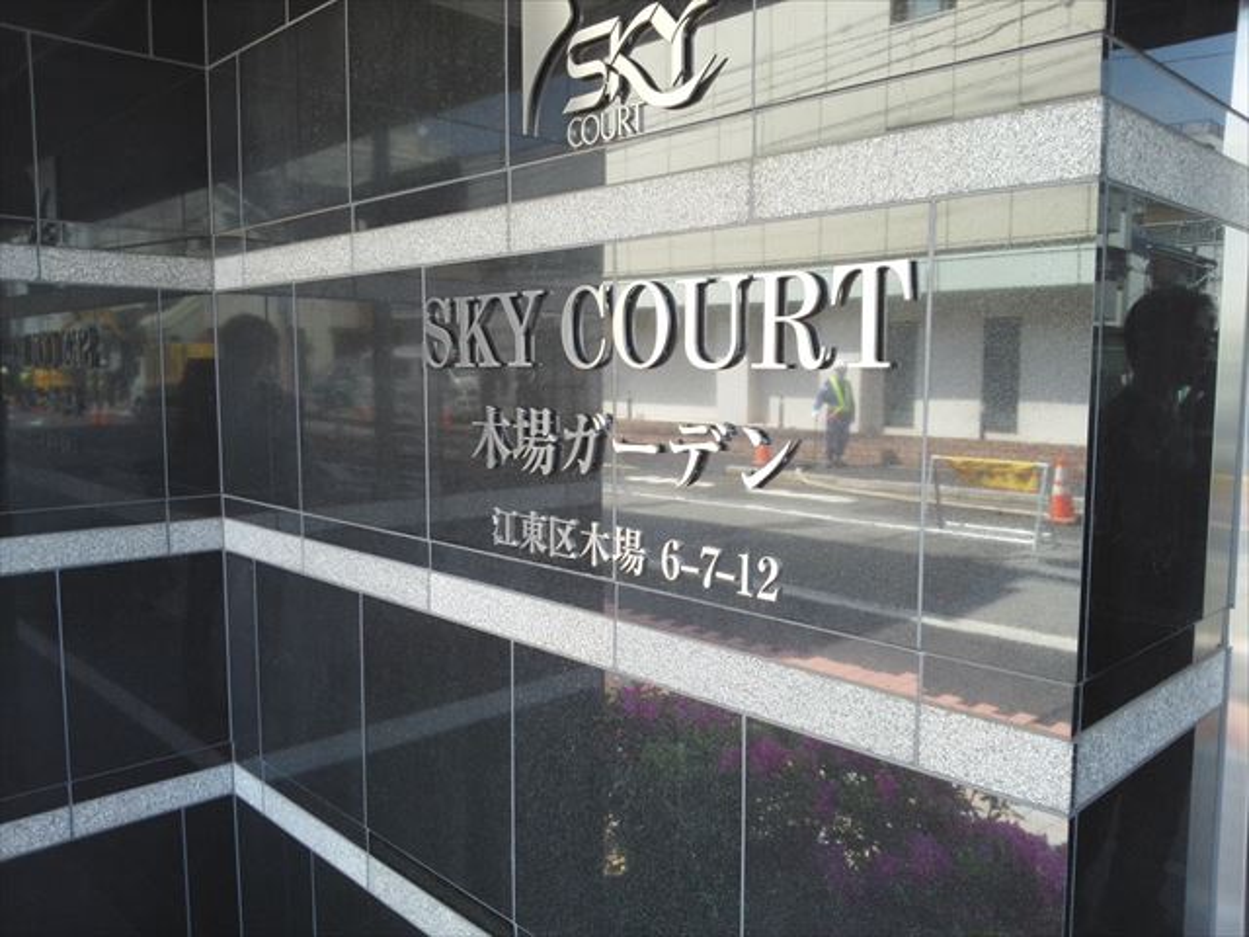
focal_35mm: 27
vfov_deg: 51.4
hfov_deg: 65.3
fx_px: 974
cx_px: 624
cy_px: 468
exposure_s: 1/71.4
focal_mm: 2.87
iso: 71
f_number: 2.4
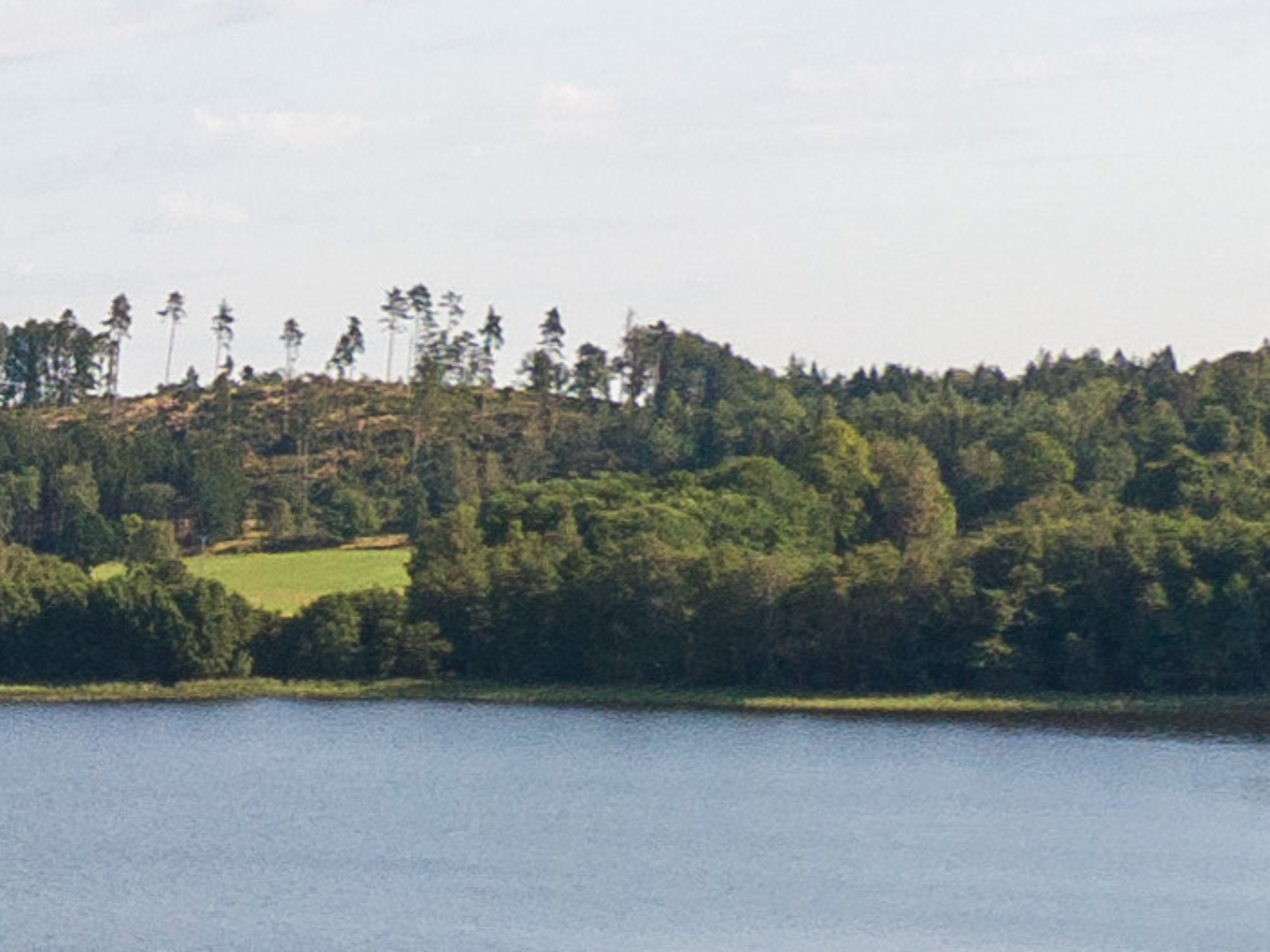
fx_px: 6237
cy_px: 1639
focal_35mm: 170
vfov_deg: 8.4
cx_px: -1607
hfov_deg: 10.3
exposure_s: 1/200
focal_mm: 5.22
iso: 100
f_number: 3.1
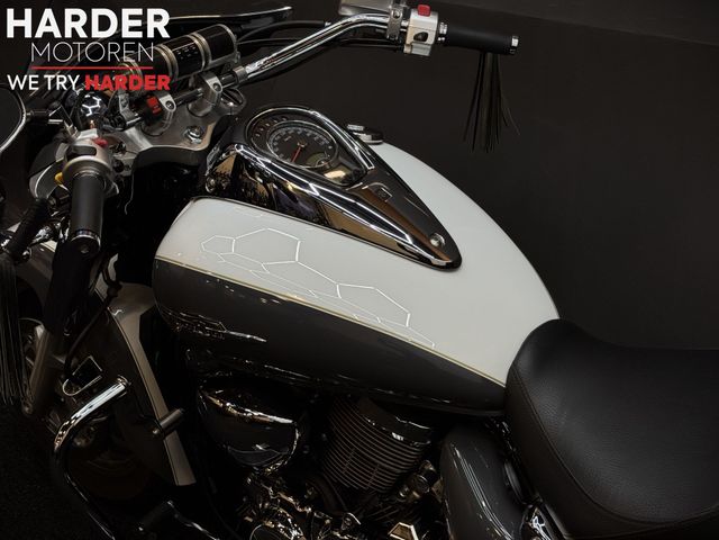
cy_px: 270
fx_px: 997
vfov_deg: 30.3
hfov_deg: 39.7
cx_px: 360
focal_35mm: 48
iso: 64
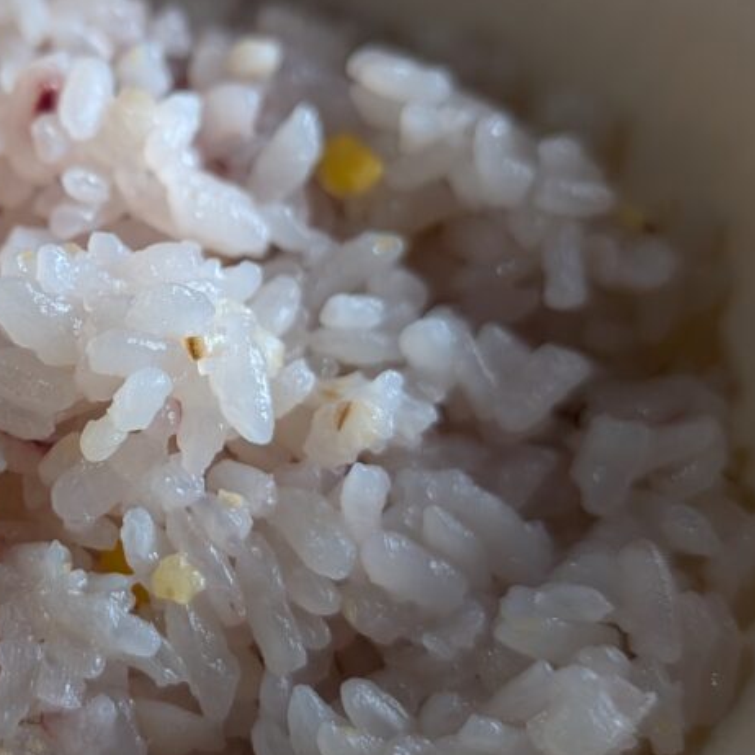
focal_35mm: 47
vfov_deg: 36.0
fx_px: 1160
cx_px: 109
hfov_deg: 34.5
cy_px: 356
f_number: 1.7
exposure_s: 1/68.6
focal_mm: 4.53
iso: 76
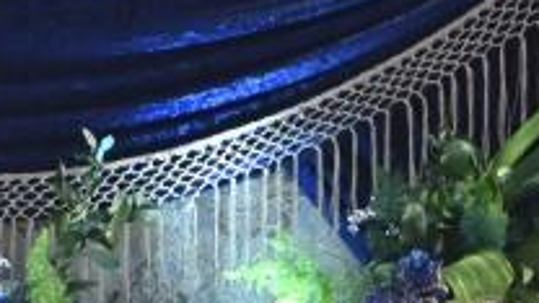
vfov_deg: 0.8
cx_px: 49
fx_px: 22110
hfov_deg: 1.4
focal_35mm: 1547
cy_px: 355
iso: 640
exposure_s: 1/320
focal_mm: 200
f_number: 2.8
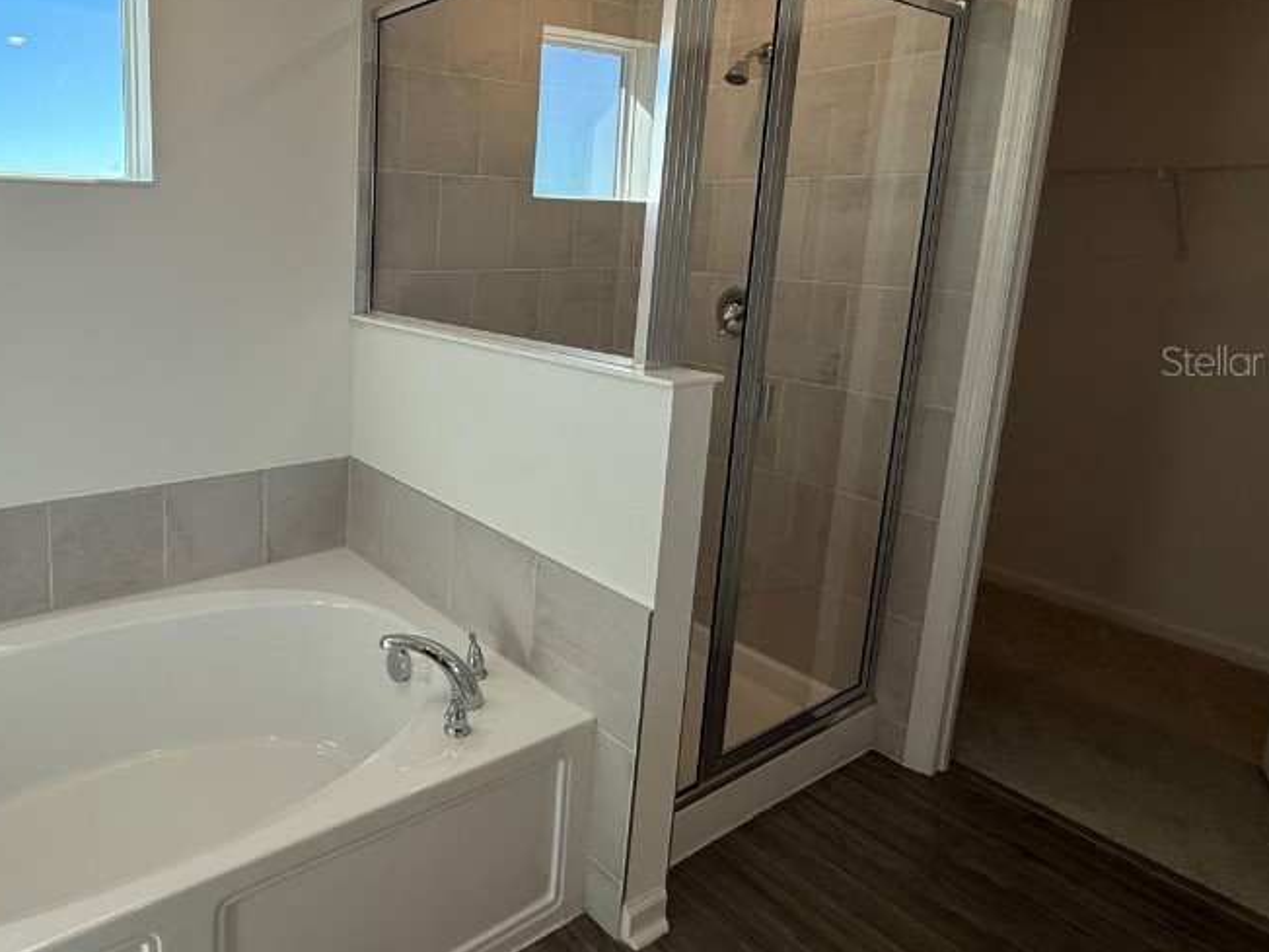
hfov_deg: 72.1
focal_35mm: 22
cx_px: 348
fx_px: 807
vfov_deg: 60.3
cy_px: 360
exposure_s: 1/173
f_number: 2.2
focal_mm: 2.22
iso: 50
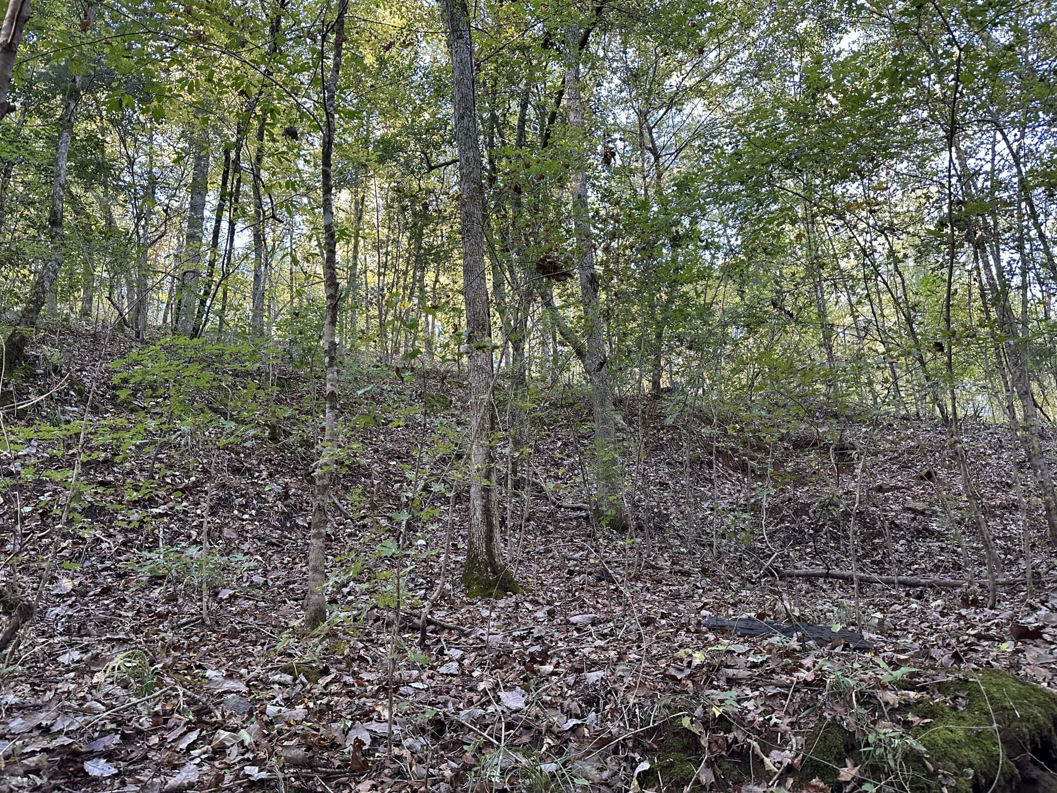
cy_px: 396
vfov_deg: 56.8
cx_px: 528
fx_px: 733
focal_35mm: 24
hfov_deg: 71.6
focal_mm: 6.86
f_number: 1.78
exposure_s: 1/65
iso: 250
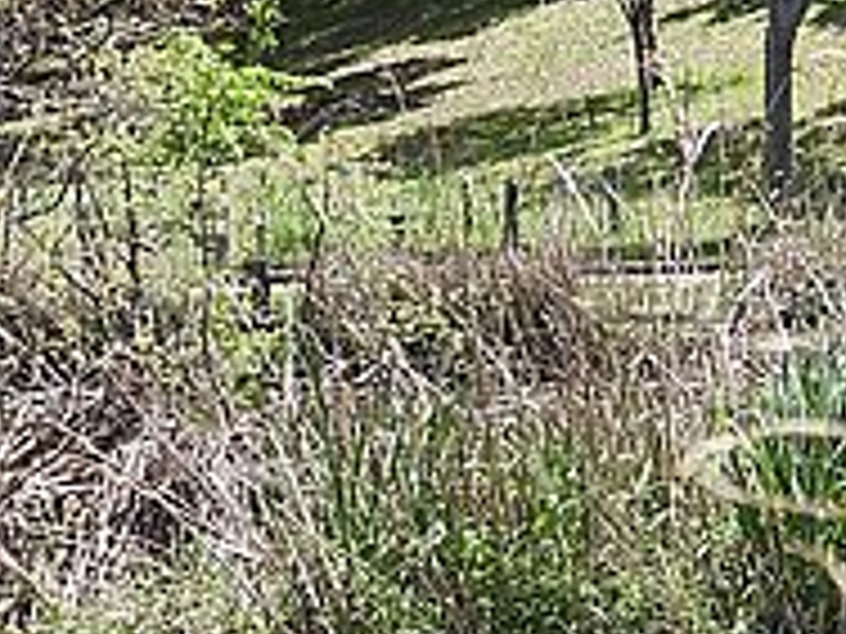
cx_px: -297
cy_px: 31
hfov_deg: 5.8
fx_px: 8309
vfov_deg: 4.4
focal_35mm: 340
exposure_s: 1/500
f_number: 3.5
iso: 100
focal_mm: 14.3
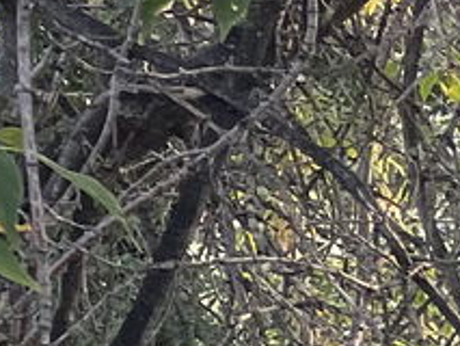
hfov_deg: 7.7
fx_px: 2593
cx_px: 1700
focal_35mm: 195
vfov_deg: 6.9
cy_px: 1012
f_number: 1.6
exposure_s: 1/121
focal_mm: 4.2
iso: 40
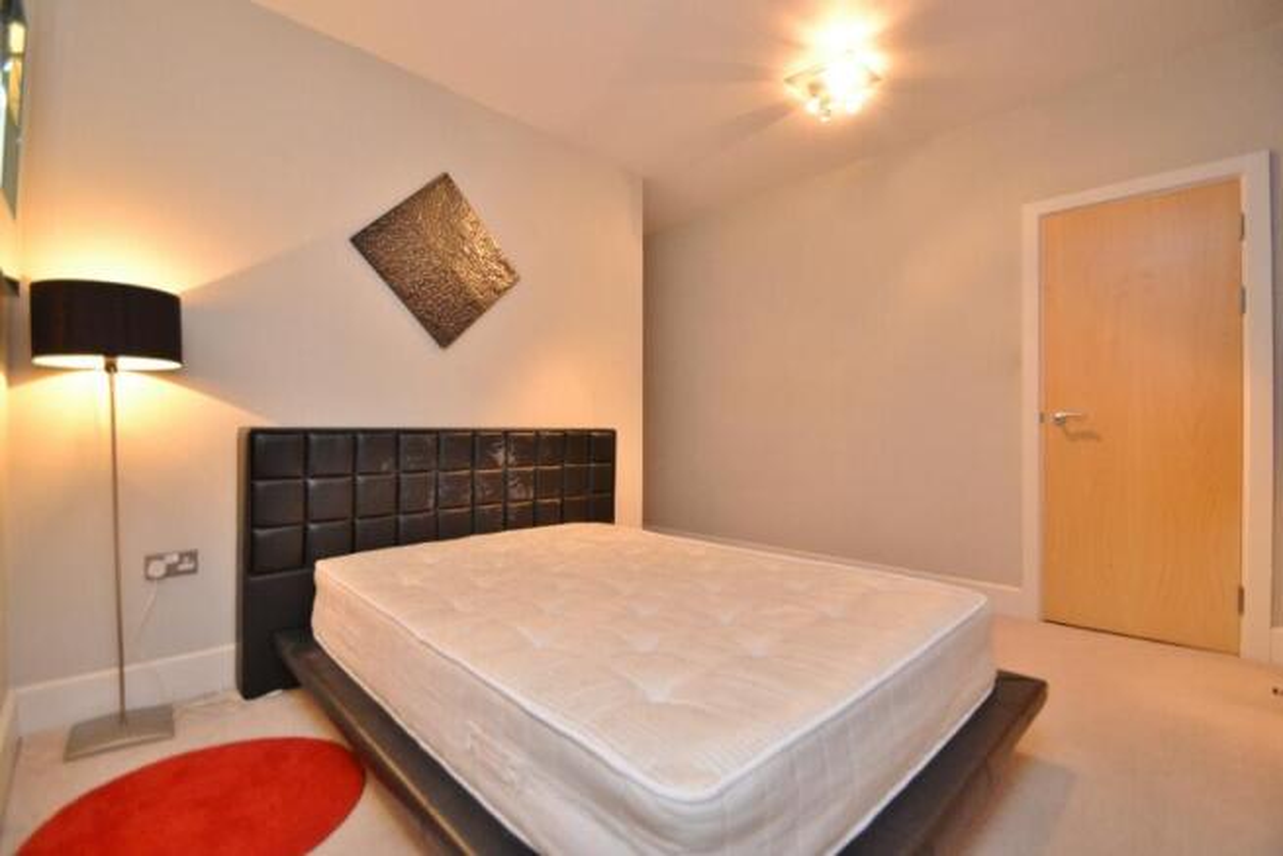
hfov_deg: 100.4
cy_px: 428
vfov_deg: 77.4
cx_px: 642
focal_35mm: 15
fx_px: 535
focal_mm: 10
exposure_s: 1/60
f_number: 3.5
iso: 1250
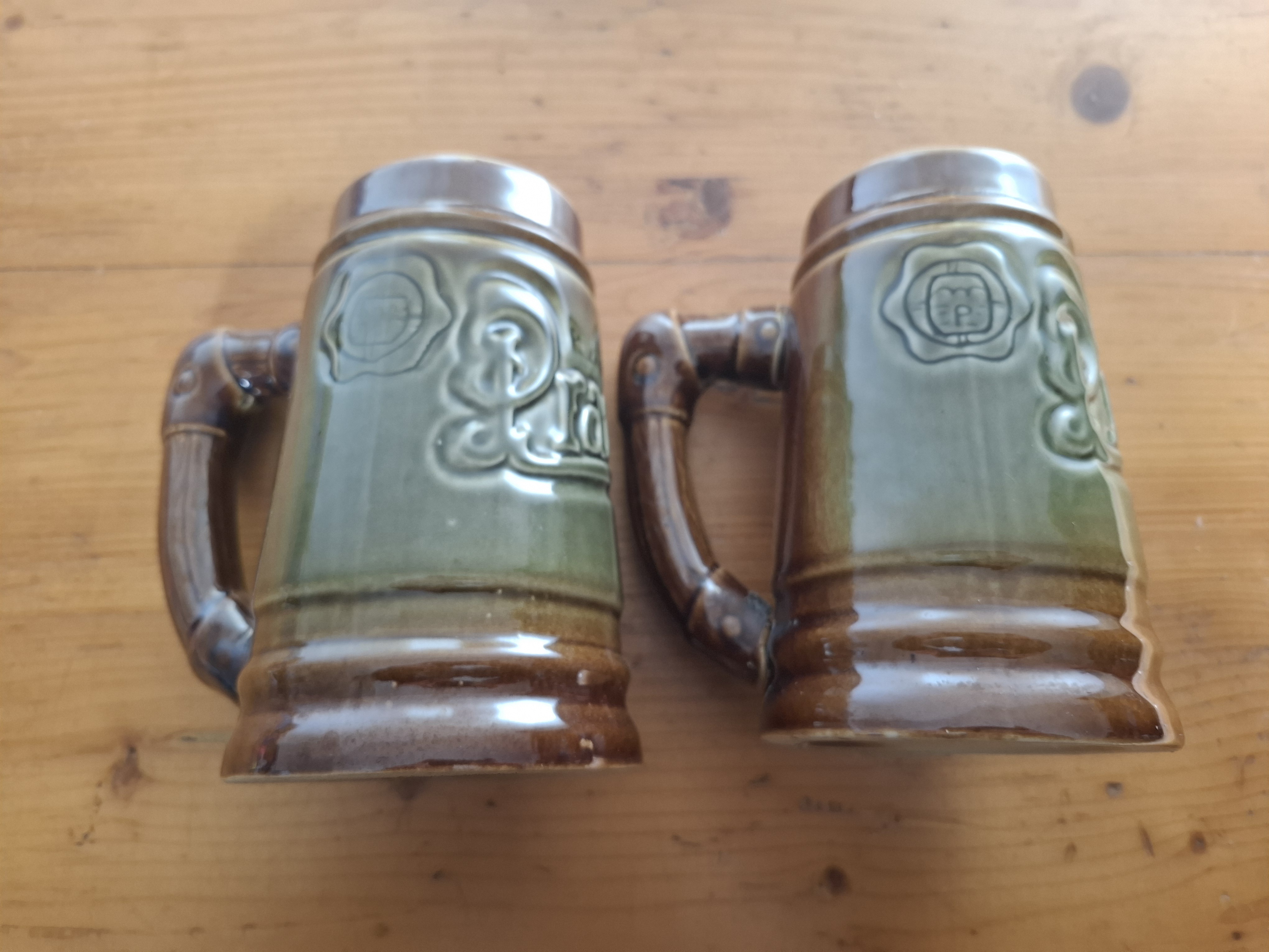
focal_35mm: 23
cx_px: 634
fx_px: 843
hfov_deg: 73.9
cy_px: 476
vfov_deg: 58.9
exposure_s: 1/25
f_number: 1.8
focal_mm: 5.54
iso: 320
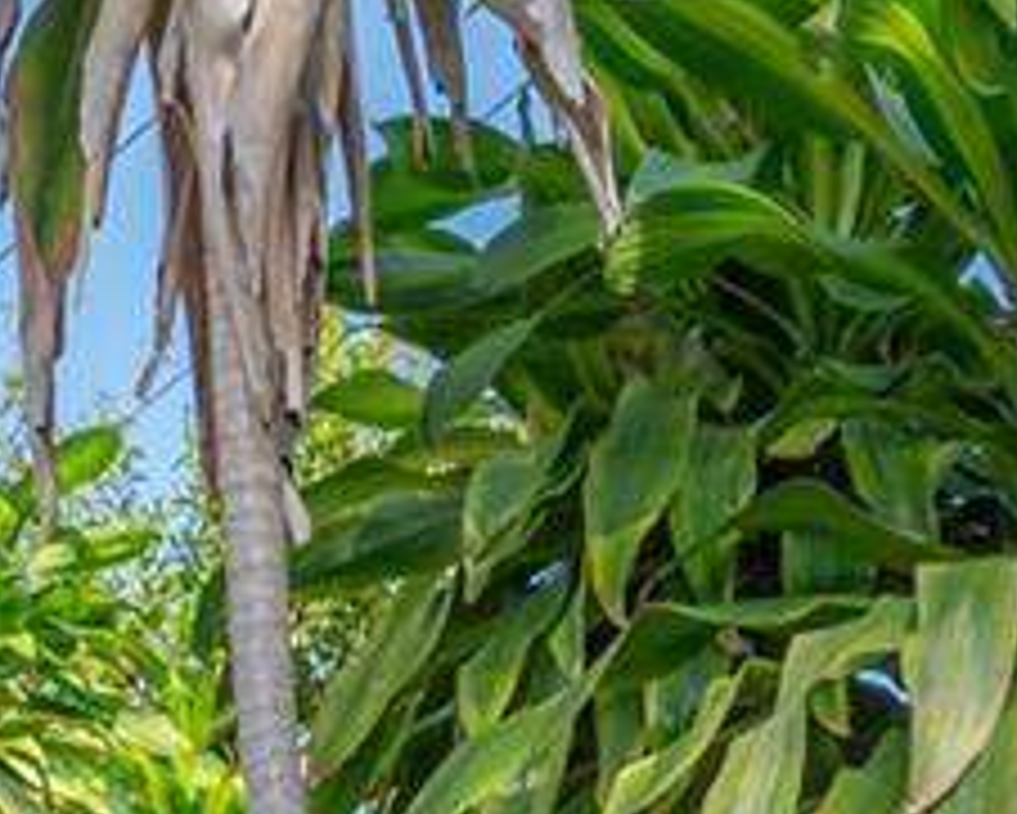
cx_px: 598
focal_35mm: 93
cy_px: 1986
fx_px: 2800
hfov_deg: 20.6
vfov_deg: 12.6
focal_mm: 14
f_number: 10
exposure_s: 1/100
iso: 320
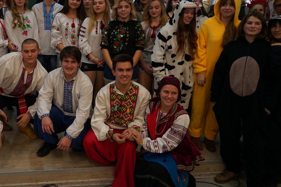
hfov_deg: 49.7
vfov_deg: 35.7
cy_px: 67
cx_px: 69
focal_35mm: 37
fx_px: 289
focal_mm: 24
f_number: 3.5
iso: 800
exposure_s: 1/60
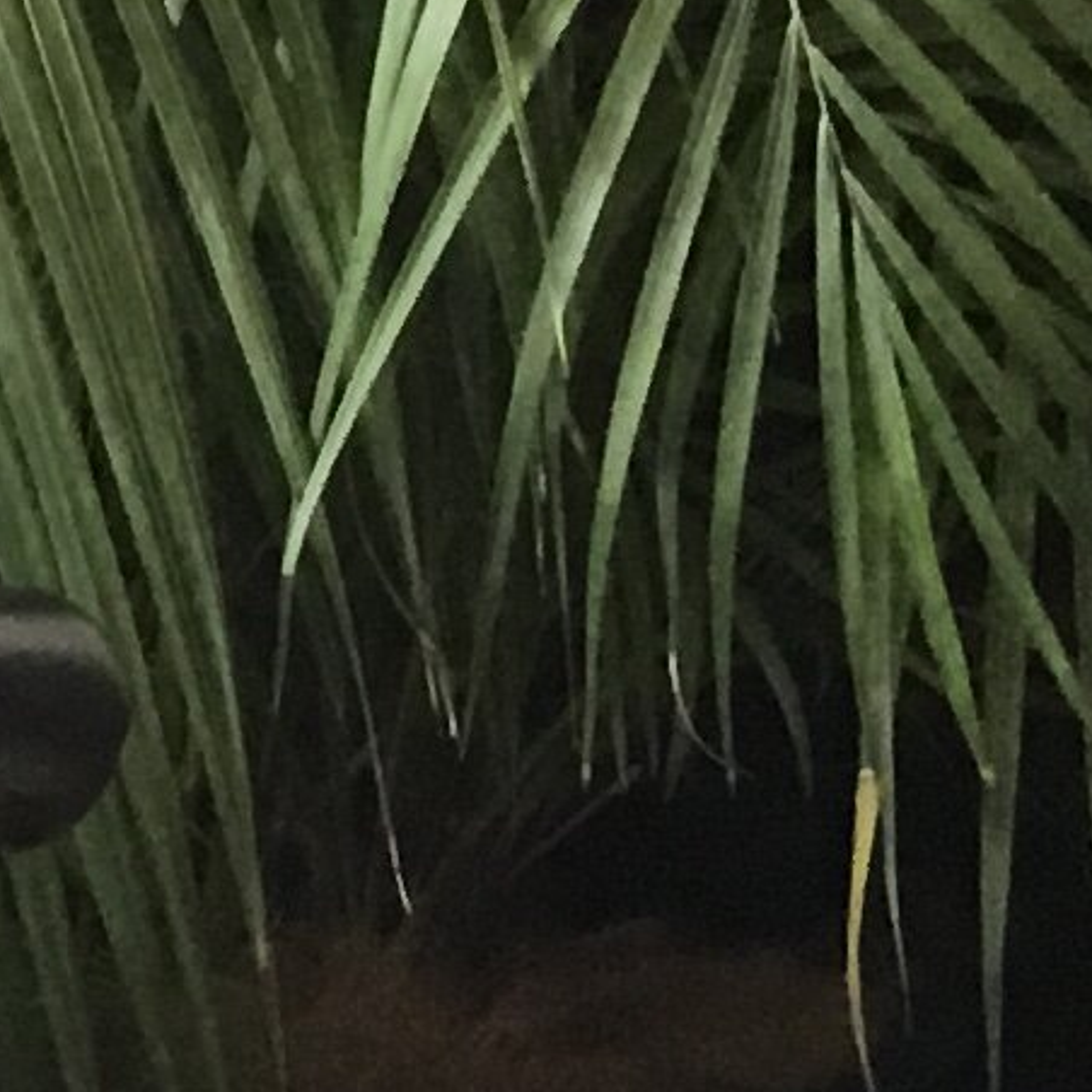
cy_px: 889
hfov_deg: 7.9
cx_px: -1962
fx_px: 7067
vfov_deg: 8.8
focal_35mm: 198
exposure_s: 1/30
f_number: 2.4
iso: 40
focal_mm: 3.3
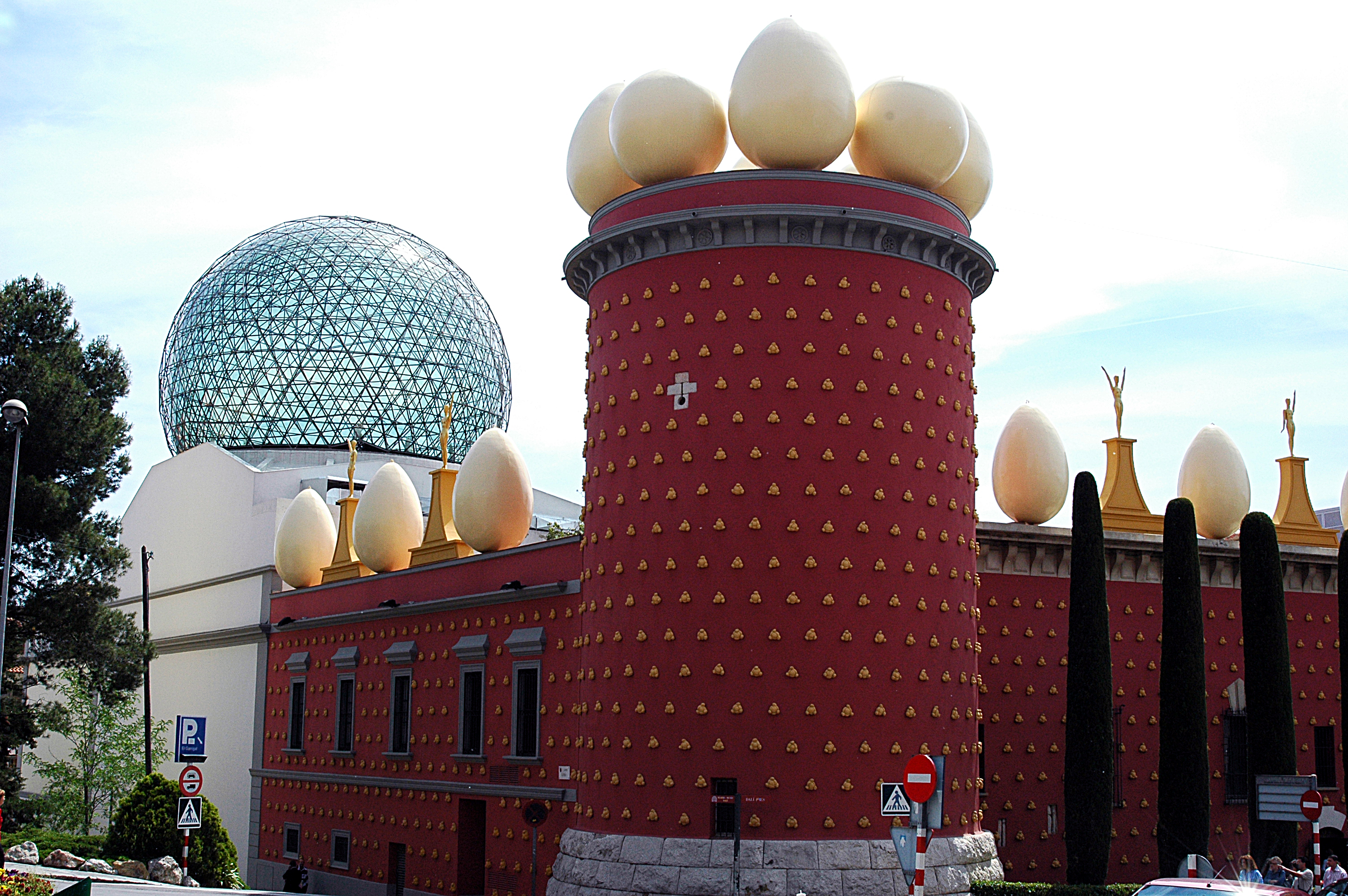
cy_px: 448
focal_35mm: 42
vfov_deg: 31.8
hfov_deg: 46.4
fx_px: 1571
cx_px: 674
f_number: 11
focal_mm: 28
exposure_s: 1/500
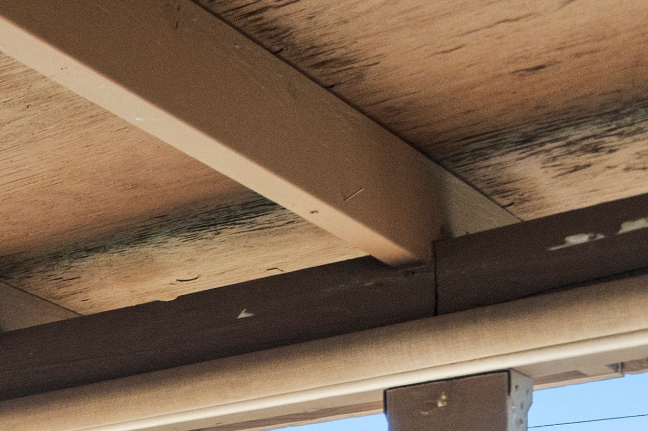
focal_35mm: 98
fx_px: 1763
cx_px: -925
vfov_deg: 12.2
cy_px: 899
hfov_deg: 14.1
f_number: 8
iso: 800
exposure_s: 1/400
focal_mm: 20
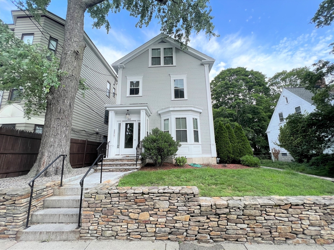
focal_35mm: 13
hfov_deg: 106.2
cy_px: 125
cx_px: 167
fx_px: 125
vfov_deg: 89.9
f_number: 1.8
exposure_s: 1/469
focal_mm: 1.57
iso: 32
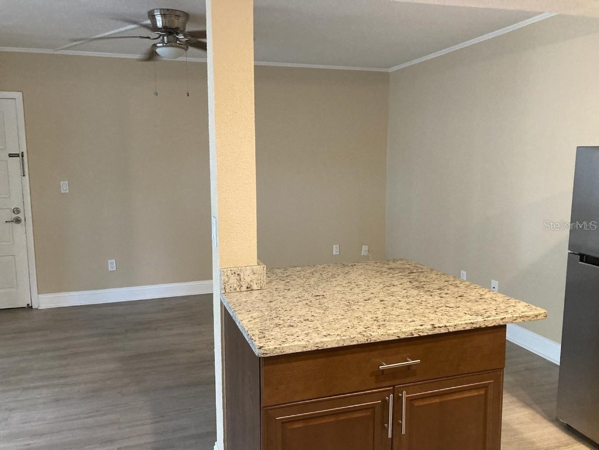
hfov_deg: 63.4
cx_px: 300
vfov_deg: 49.7
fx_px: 485
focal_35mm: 28
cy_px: 225
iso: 320
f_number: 1.8
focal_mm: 3.99
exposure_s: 1/60
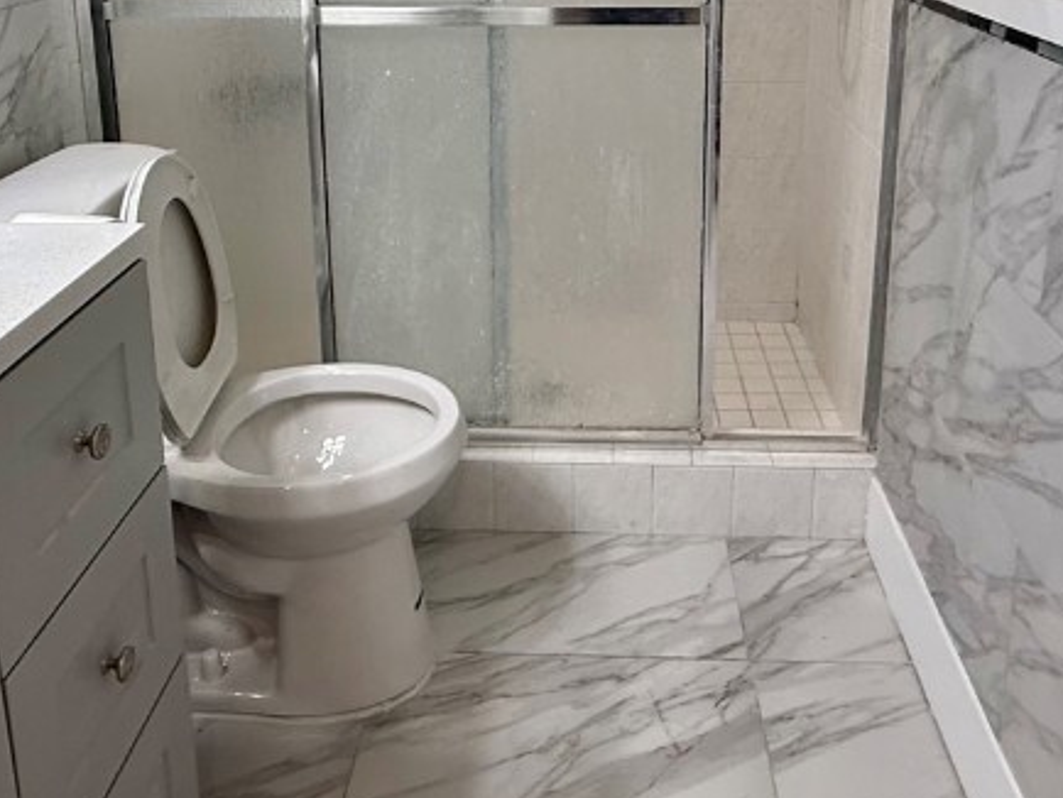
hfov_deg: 55.3
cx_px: 571
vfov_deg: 39.6
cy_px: 69
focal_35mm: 33
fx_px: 1014
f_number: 2.2
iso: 160
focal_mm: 2.22
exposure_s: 1/120
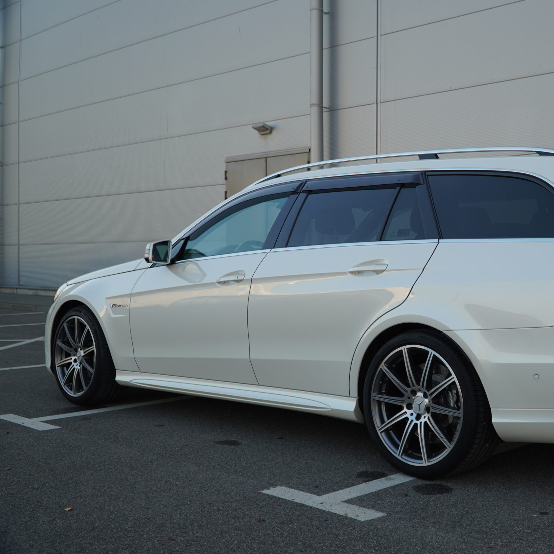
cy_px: 277
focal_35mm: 41
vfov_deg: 41.3
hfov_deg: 40.2
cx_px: 407
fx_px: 736
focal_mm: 21
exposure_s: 1/160
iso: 125
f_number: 4
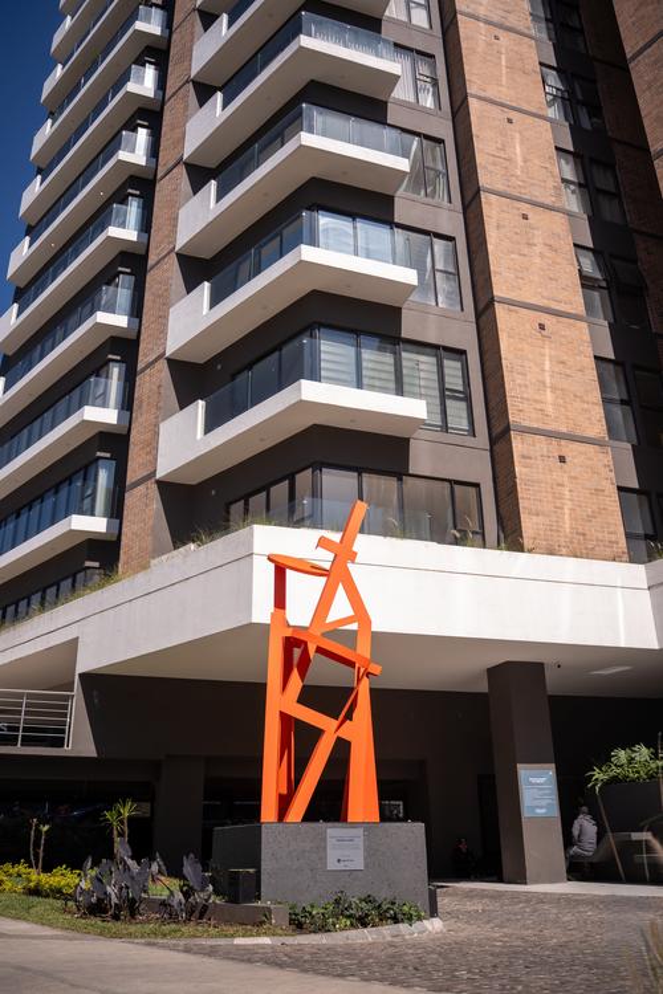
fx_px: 773
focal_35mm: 28
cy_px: 497
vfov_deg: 65.5
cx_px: 332
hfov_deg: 46.4
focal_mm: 28
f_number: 2.8
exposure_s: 1/2500
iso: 125
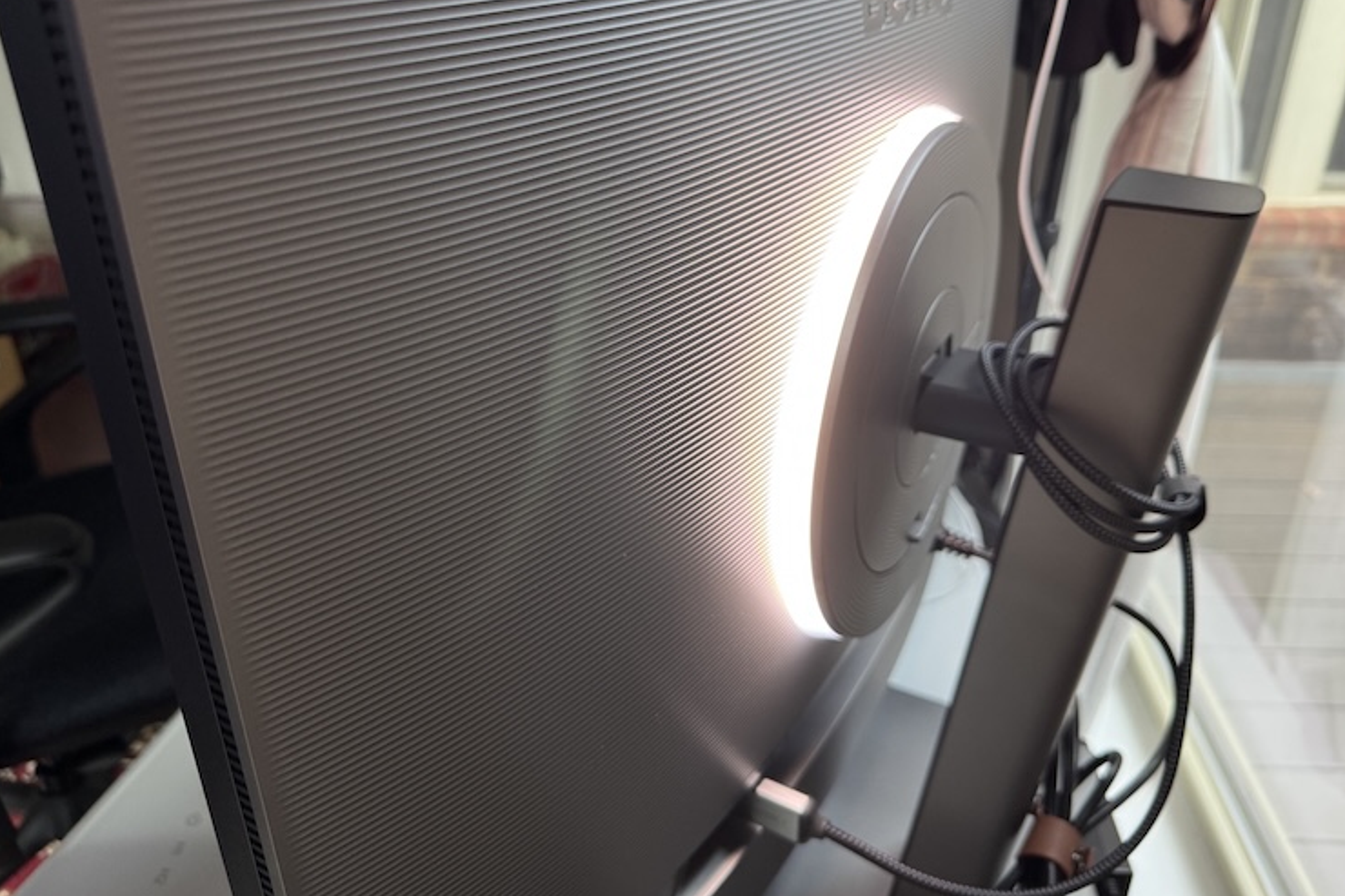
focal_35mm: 27
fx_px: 1008
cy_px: 373
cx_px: 692
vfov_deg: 47.7
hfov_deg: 67.4
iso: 250
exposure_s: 1/60
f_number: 1.78
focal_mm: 6.76
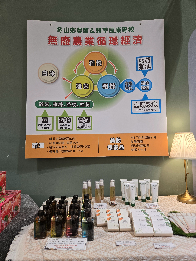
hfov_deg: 58.9
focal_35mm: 23
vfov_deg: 73.9
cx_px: 98
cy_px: 130
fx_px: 174
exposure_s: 1/120
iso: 160
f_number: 1.8
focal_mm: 5.4
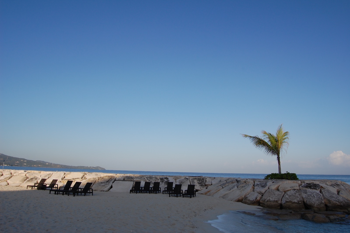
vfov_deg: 47.8
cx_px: 175
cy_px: 116
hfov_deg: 67.4
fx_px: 262
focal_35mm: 27
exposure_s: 1/400
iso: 200
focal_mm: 18
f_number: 10
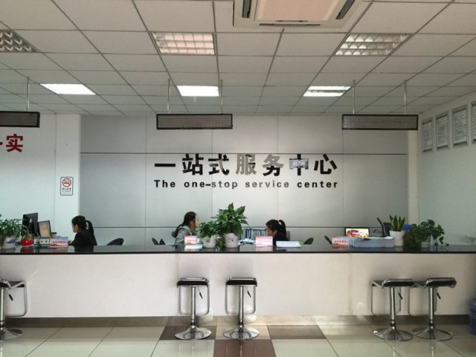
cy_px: 178
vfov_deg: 48.2
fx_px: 399
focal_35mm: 29
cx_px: 238
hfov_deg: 61.7
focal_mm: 4.15
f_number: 2.2
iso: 80
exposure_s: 1/17
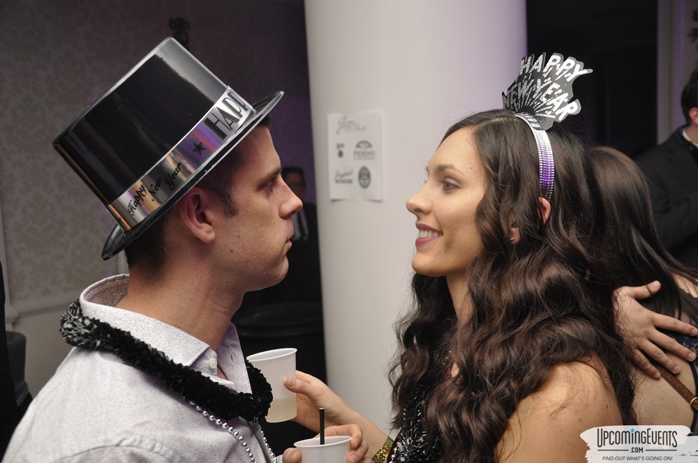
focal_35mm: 45
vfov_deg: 29.8
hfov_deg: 43.7
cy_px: 232
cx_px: 349
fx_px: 871
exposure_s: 1/60
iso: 400
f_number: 5
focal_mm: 30
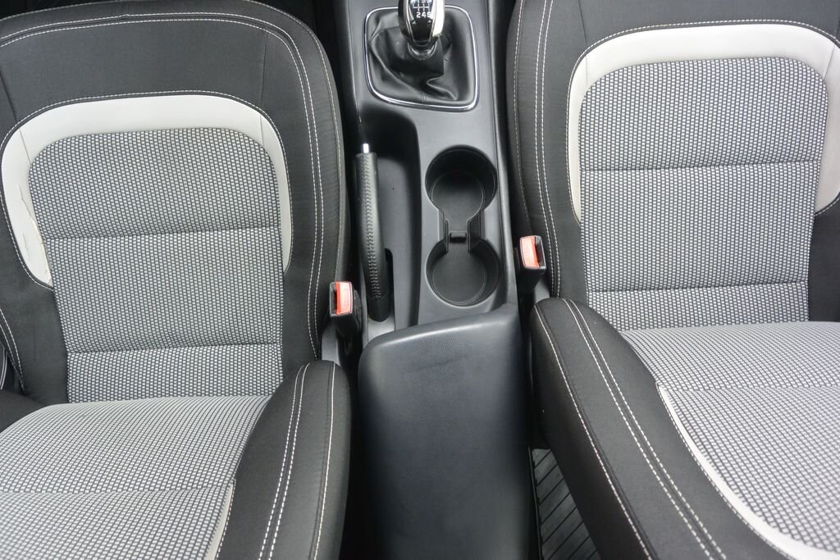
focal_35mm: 27
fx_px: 630
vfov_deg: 47.9
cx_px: 420
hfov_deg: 67.4
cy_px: 280
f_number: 3.5
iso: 400
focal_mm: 10
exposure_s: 1/80
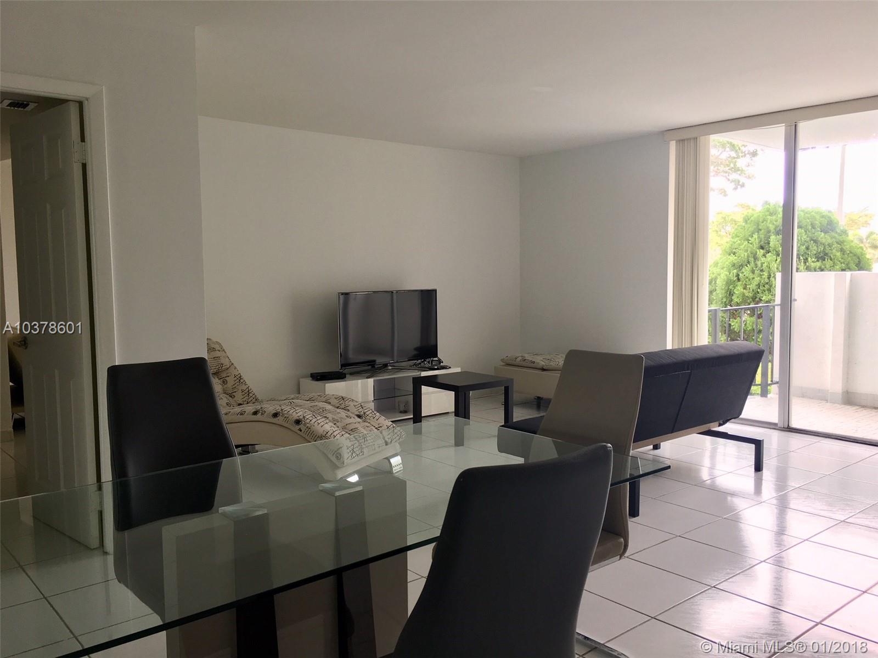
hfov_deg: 61.7
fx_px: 736
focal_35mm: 29
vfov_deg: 48.2
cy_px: 329
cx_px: 439
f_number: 2.2
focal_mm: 4.15
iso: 25
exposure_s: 1/60
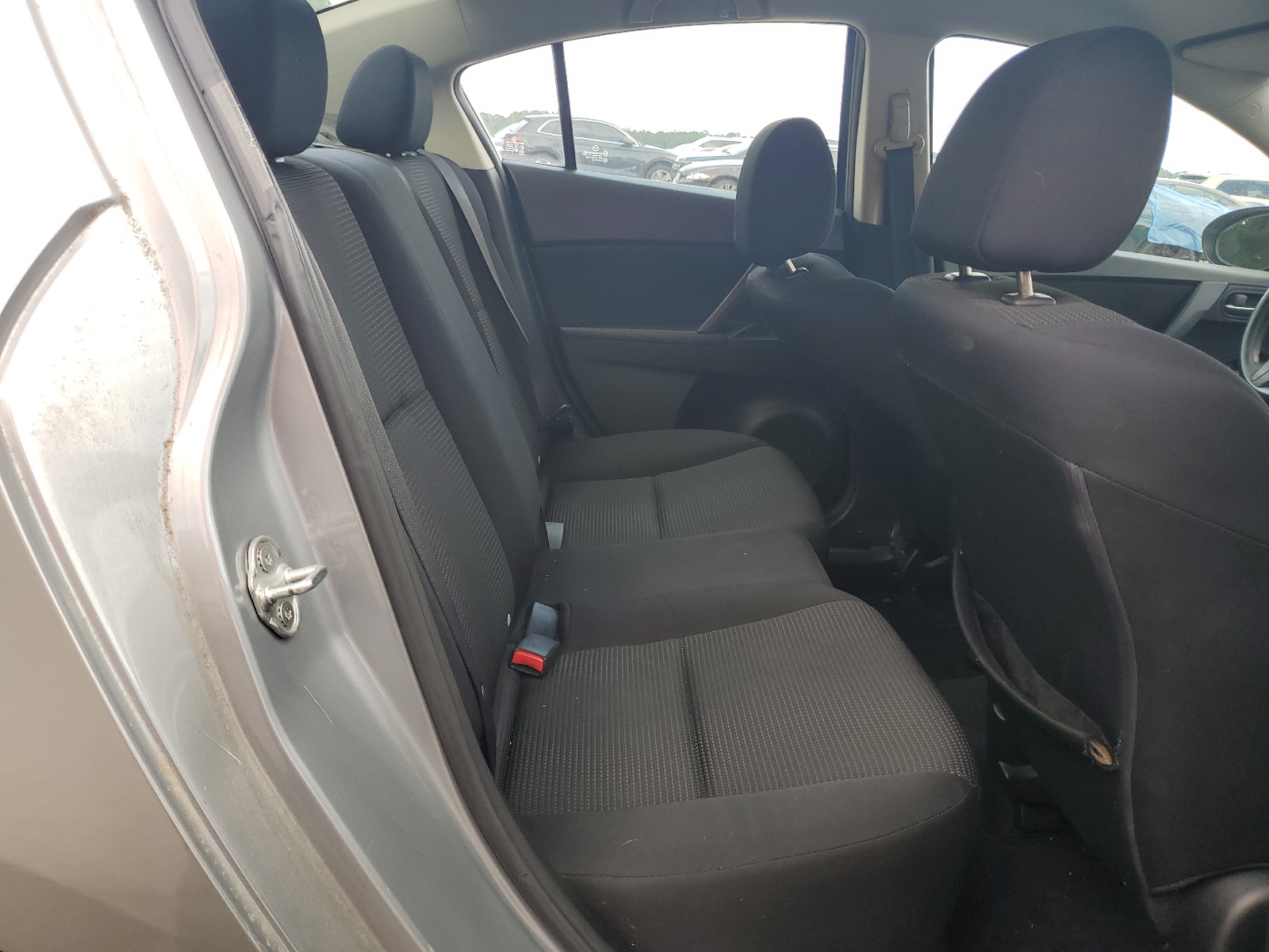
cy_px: 476
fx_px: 953
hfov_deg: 67.3
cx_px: 634
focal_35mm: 26
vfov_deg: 53.1
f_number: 1.5
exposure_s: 1/400
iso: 50
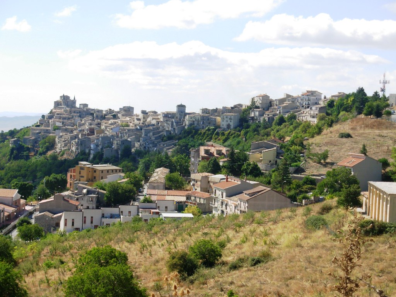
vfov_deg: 16.6
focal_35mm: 89
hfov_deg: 22.0
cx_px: 198
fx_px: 1018
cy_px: 148
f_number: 3.8
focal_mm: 14.7
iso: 50
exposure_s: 1/664
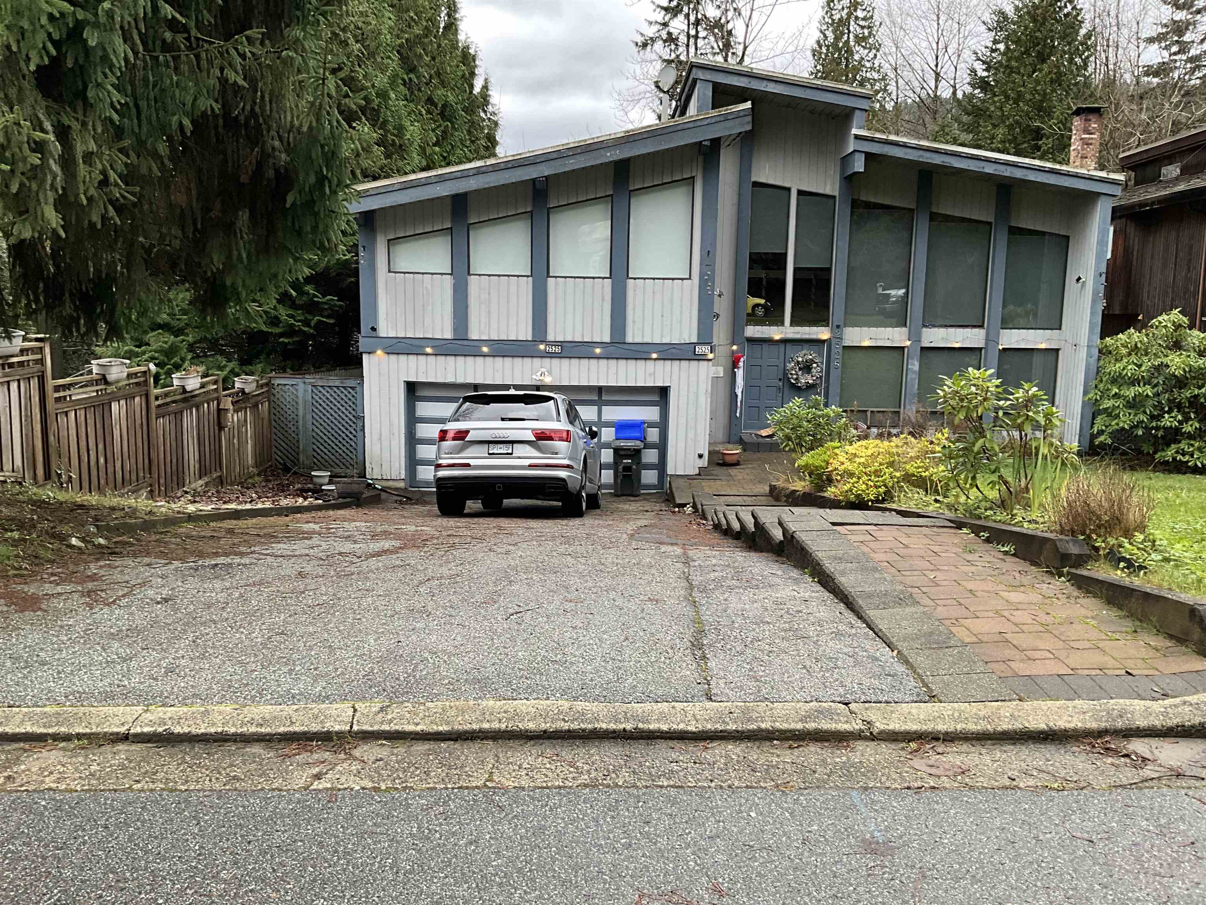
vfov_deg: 48.2
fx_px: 1010
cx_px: 603
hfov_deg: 61.7
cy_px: 452
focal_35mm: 29
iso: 64
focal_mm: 3
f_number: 1.8
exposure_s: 1/61
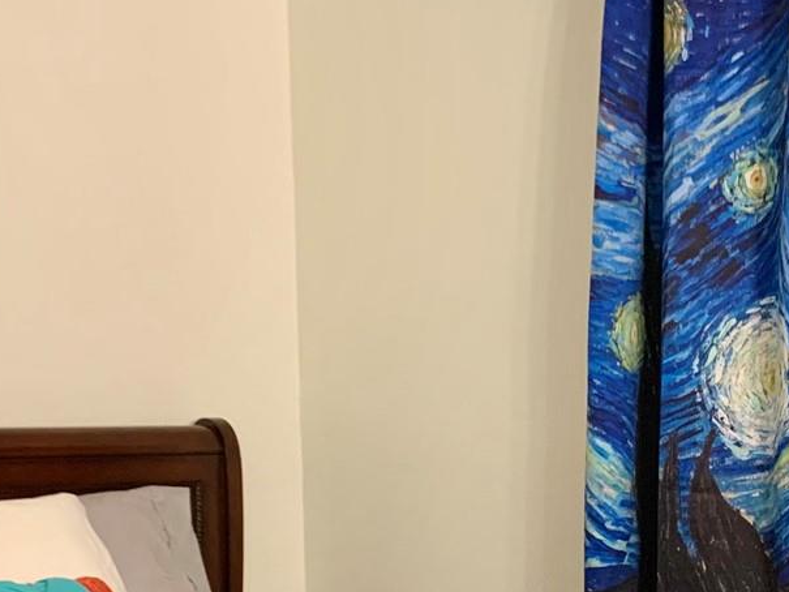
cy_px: 531
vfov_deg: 16.6
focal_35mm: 88
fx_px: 2006
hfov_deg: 22.2
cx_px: 439
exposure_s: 1/60
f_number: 1.8
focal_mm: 4.25
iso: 200
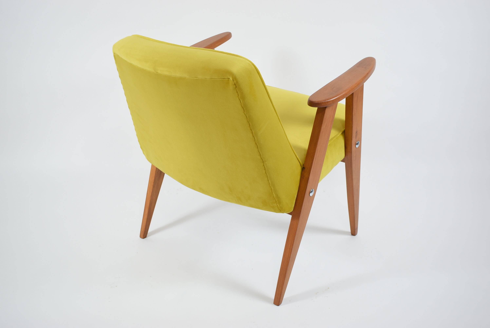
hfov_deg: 47.9
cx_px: 245
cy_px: 164
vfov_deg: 33.1
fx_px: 552
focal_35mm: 40
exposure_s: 1/15
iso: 100
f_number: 4
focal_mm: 27
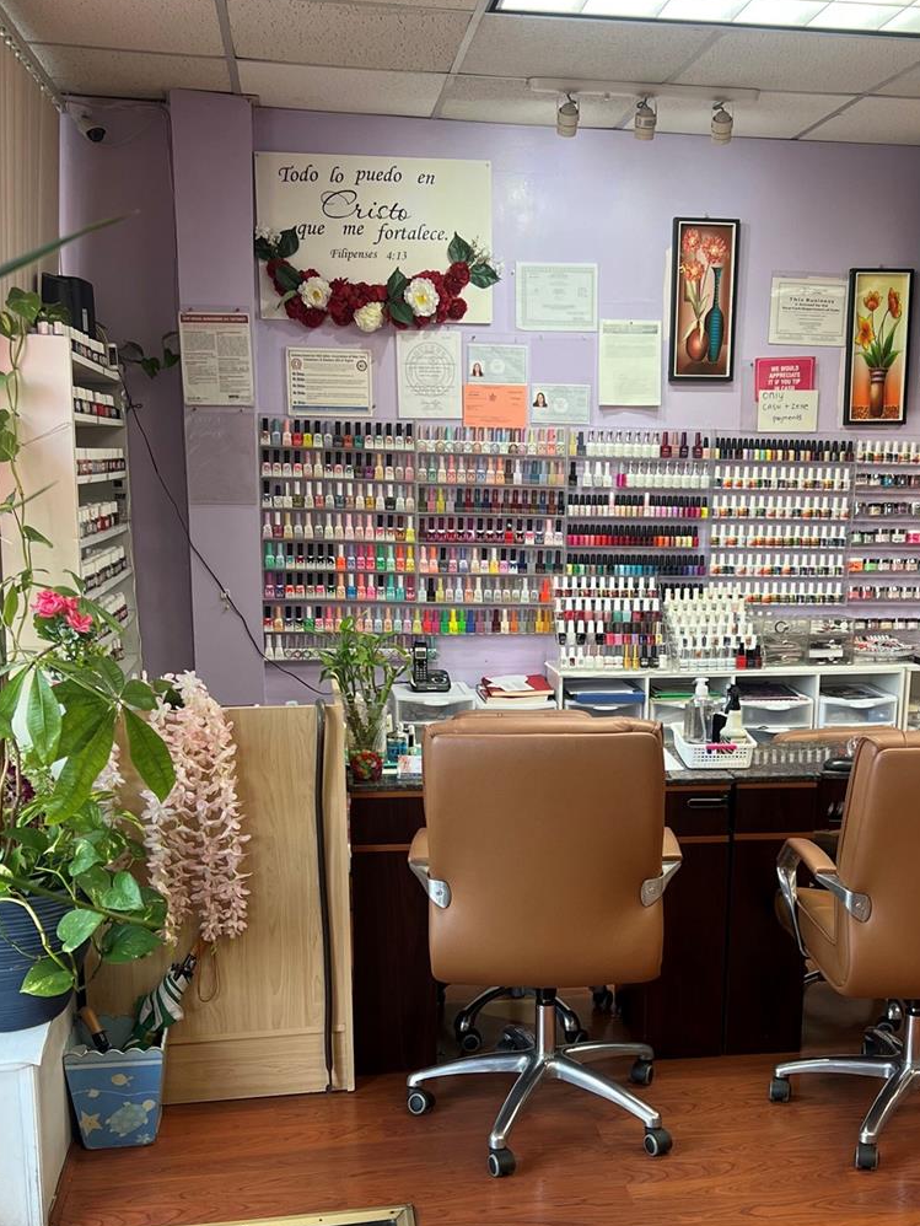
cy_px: 769
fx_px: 1417
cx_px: 564
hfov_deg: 35.8
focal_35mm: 40
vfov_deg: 46.4
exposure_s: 1/120
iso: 100
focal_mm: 5.7
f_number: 1.5
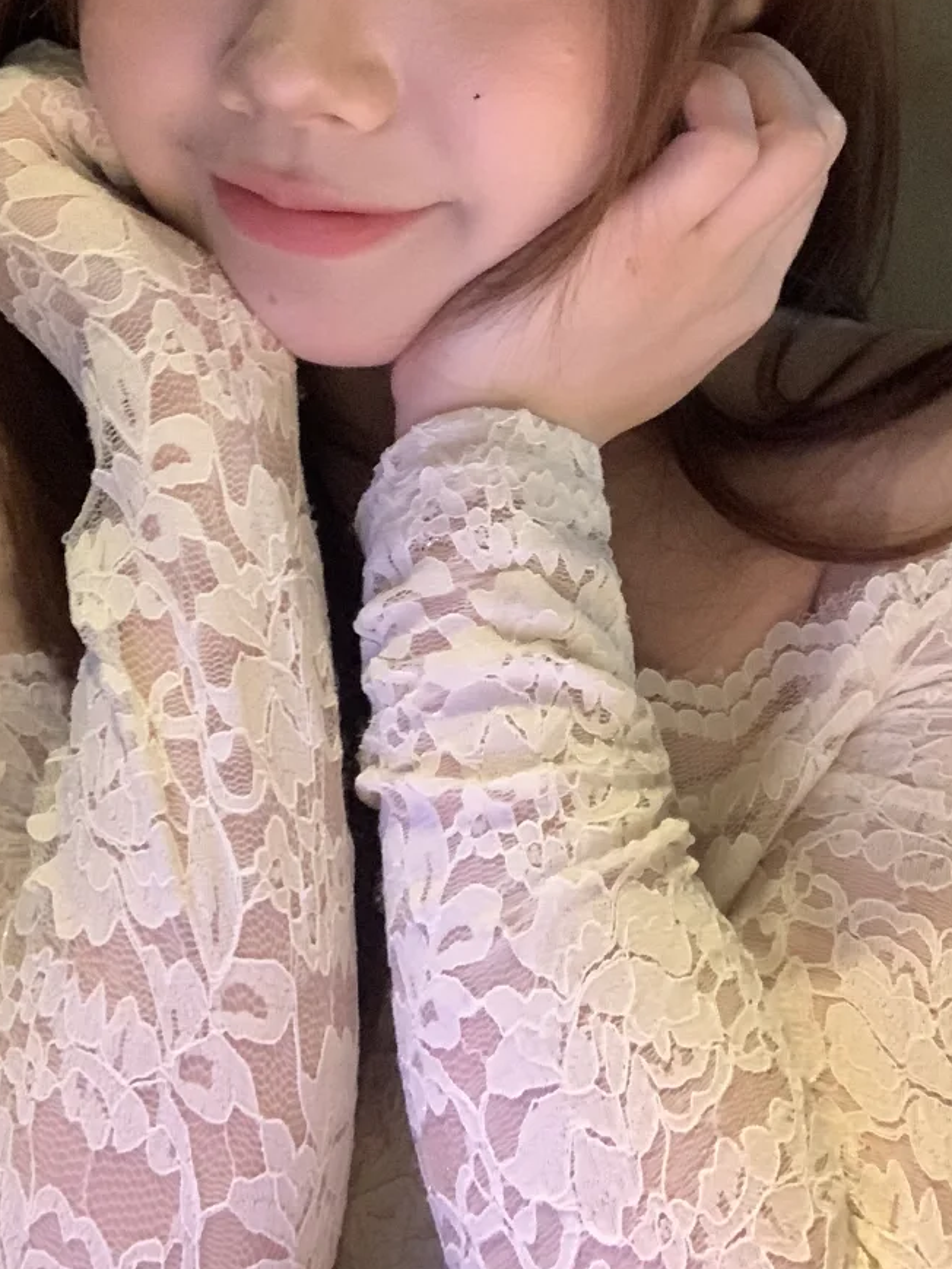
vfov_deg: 35.0
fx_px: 1943
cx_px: 435
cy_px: 248
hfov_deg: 27.5
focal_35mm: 53
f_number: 2.2
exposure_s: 1/16
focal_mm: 2.87
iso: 500
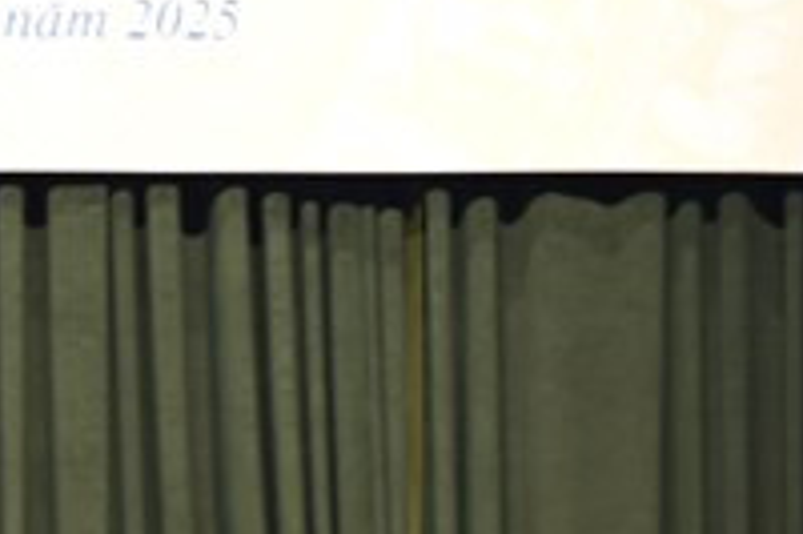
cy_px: 679
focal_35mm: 497
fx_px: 11076
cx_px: -173
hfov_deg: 4.1
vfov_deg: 2.8
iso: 1000
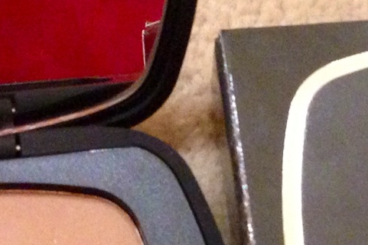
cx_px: 191
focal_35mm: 146
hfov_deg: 14.1
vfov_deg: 9.4
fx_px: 1493
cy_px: 172
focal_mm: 4.13
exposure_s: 1/15
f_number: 2.4
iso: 400
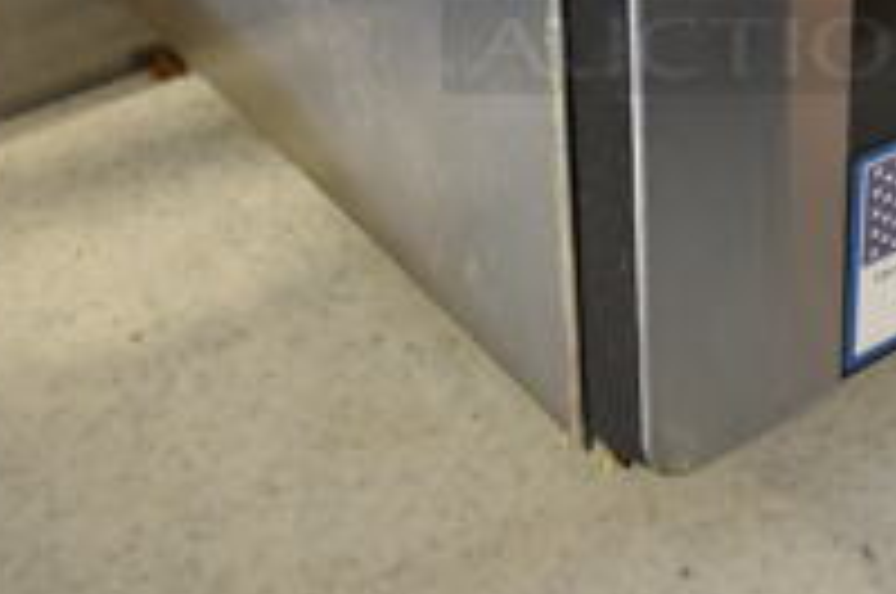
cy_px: -144
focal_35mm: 83
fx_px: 2062
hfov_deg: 23.3
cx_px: 946
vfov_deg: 15.7
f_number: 3.5
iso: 640
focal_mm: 18
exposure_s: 1/30
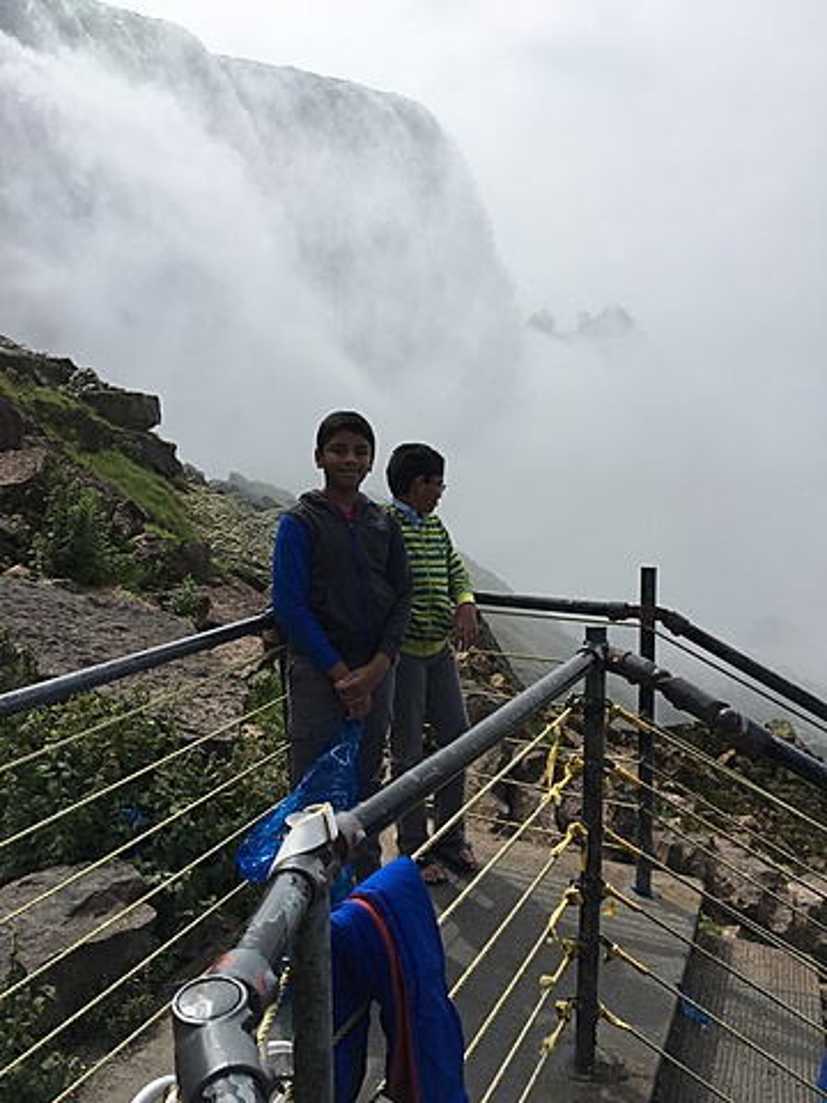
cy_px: 552
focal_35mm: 29
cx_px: 414
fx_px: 924
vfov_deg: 61.7
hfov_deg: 48.2
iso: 25
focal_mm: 4.15
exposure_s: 1/2404
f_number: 2.2
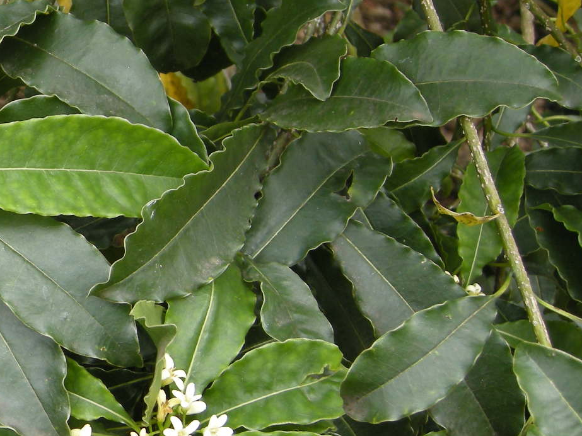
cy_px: 238
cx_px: -137
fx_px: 1530
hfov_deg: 20.1
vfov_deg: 16.2
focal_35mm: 91
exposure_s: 1/54
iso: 64
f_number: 3
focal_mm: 7.5
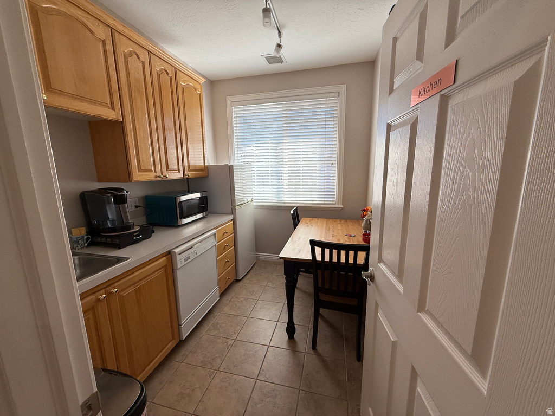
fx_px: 224
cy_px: 208
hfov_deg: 102.1
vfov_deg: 85.7
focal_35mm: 14
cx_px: 278
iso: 50
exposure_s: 1/130
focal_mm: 2.22
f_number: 2.2
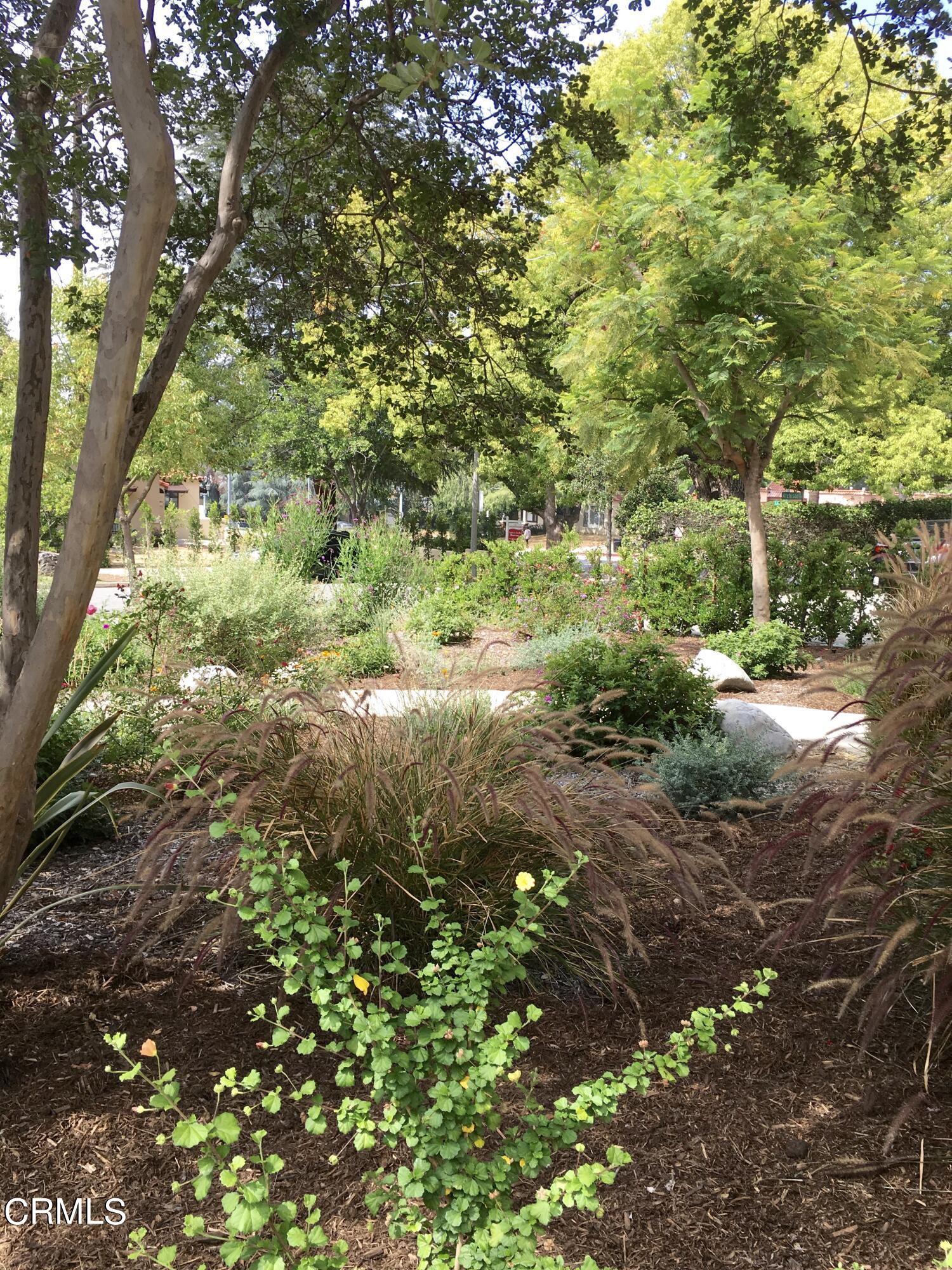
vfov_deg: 61.7
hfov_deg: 48.2
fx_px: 1063
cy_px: 635
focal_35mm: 29
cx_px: 476
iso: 25
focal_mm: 4.15
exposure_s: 1/466
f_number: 2.2
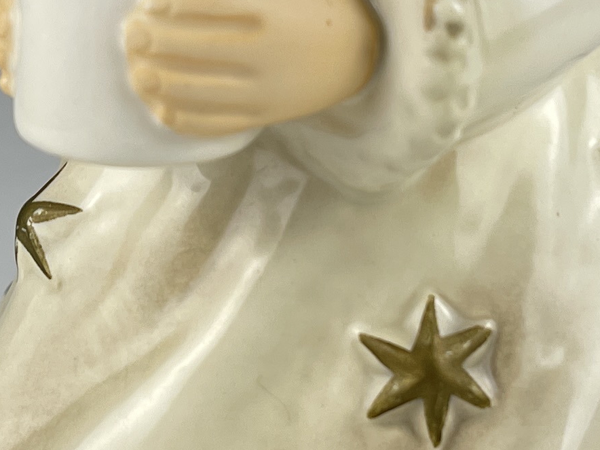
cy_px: 78
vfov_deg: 12.9
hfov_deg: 17.2
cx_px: 225
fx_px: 1976
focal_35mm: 114
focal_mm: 5.1
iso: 32
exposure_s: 1/245
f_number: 1.6
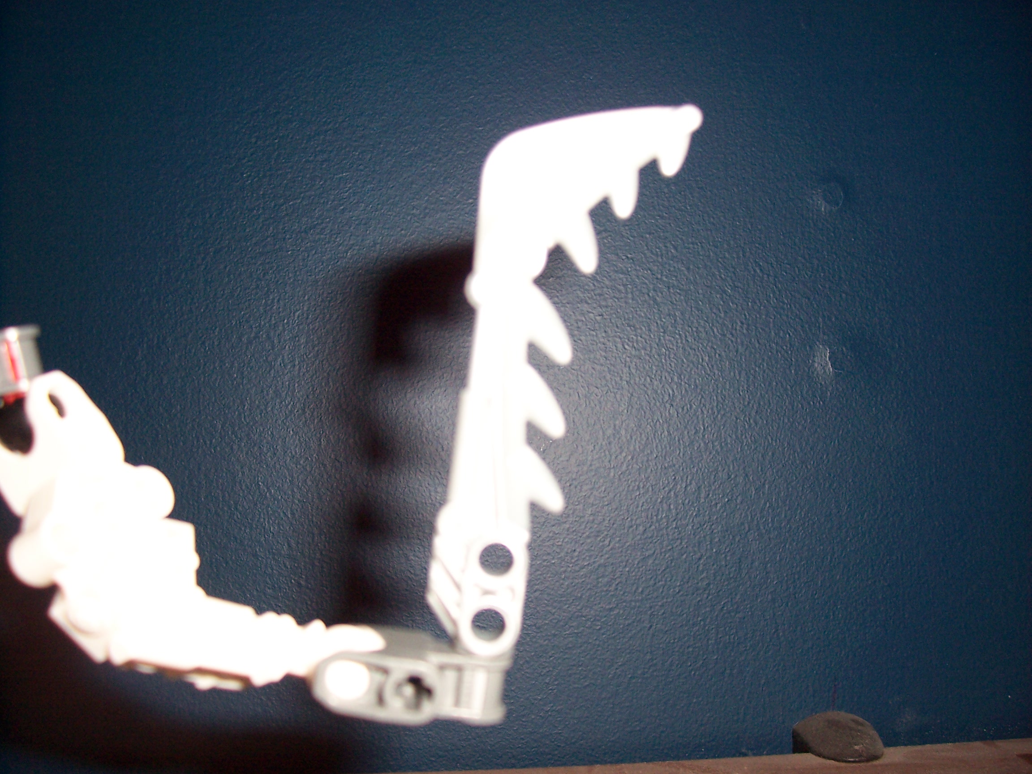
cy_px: 387
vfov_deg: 41.8
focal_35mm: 34
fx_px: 1014
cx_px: 516
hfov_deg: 54.0
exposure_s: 1/60
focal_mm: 5.6
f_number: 2.7
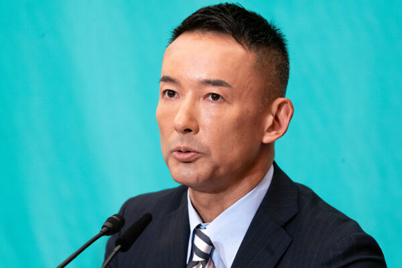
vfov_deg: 2.3
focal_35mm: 600
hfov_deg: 3.4
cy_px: 134
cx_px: 201
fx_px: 6699
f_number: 6.3
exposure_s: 1/250
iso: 4000
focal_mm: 600
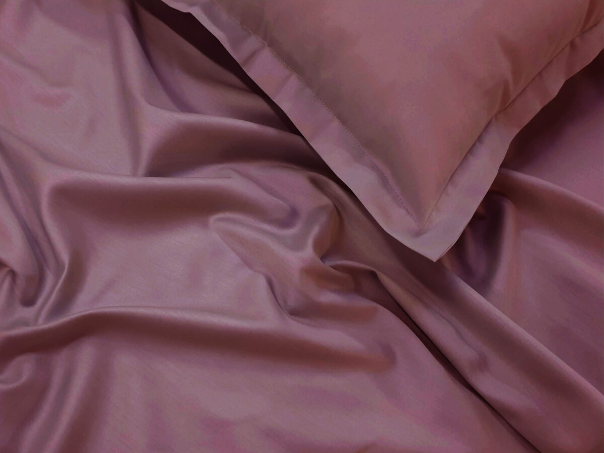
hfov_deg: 67.3
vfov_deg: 53.1
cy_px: 226
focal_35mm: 26
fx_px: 454
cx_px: 302
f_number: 2.4
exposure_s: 1/50
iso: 250
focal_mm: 4.3
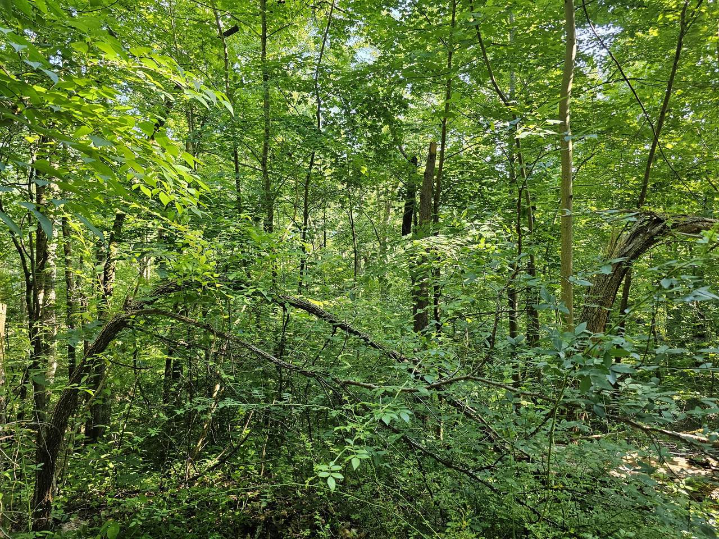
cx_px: 360
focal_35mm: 23
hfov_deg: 73.9
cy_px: 270
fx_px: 478
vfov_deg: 58.9
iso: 125
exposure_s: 1/180
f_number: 1.7
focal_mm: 6.3
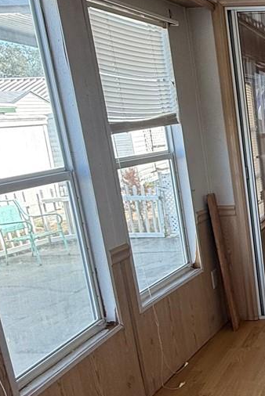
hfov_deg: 23.1
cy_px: 245
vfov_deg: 42.4
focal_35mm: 46
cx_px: 408
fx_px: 507
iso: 100
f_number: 2.2
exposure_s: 1/99
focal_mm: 2.22
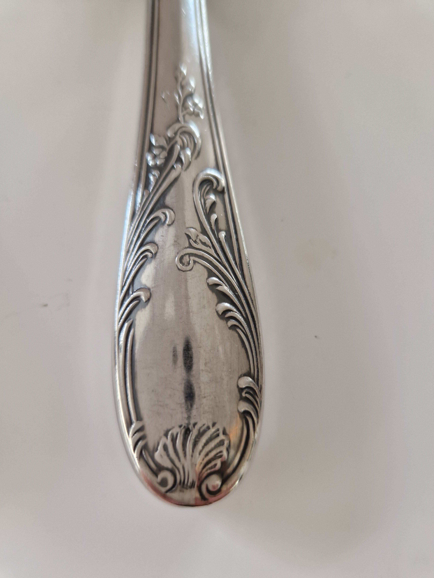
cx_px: 217
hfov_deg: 58.9
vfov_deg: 73.9
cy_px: 289
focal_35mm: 23
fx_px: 384
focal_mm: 5.4
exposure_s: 1/100
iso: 200
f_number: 1.8
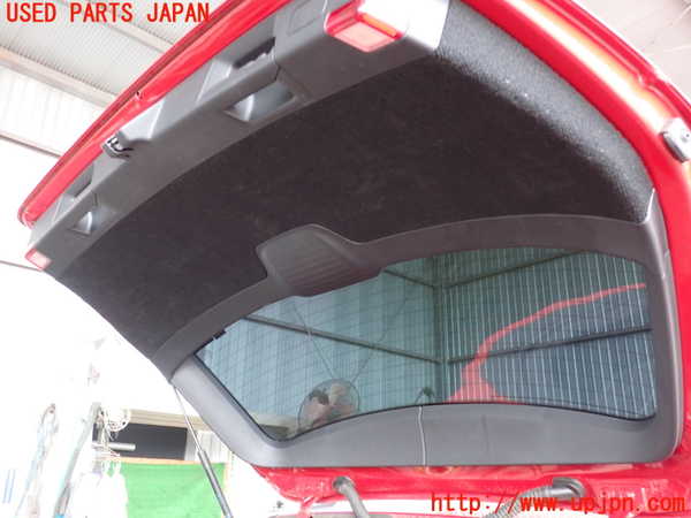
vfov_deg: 46.8
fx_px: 599
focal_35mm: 30
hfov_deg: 60.0
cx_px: 346
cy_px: 259
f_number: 2.3
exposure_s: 1/30
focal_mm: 5.4
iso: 200
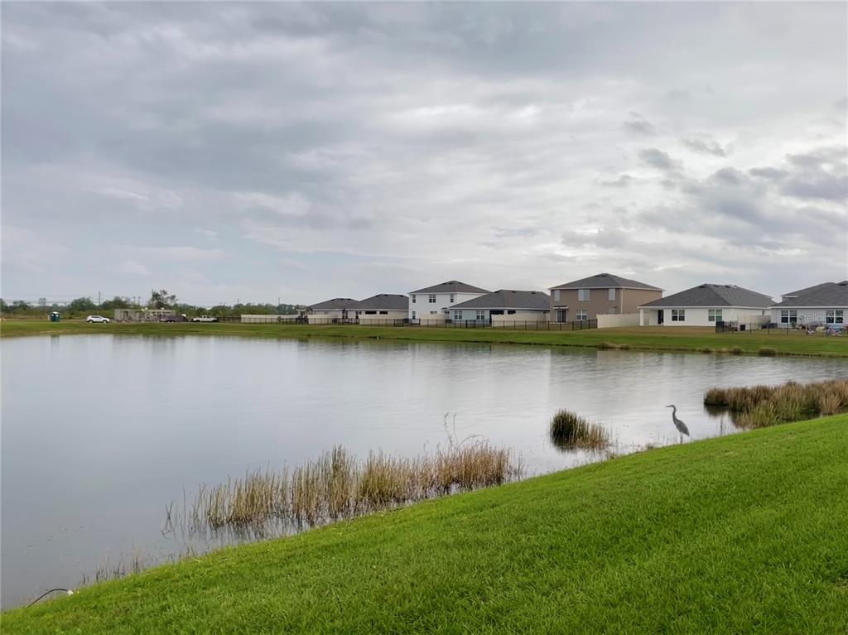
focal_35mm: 26
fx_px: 637
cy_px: 318
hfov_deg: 67.3
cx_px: 424
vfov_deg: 53.0
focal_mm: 4.2
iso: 32
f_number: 1.6
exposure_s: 1/124
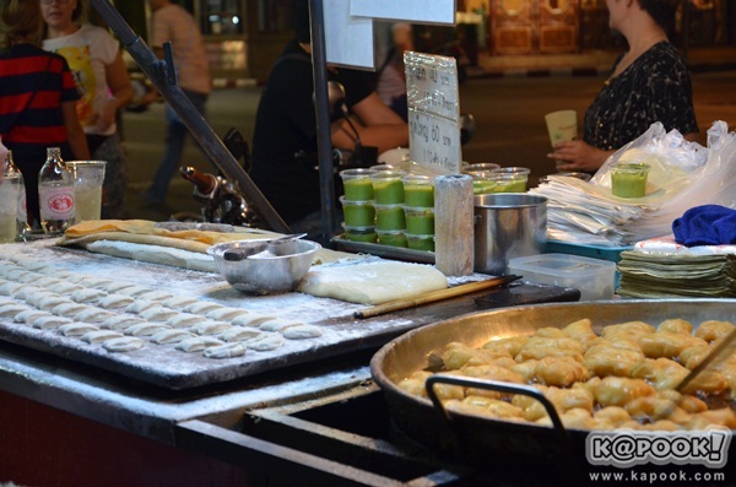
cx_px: 368
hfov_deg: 27.1
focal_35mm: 75
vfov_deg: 18.1
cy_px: 244
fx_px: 1530
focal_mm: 50
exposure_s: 1/30
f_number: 5
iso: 640
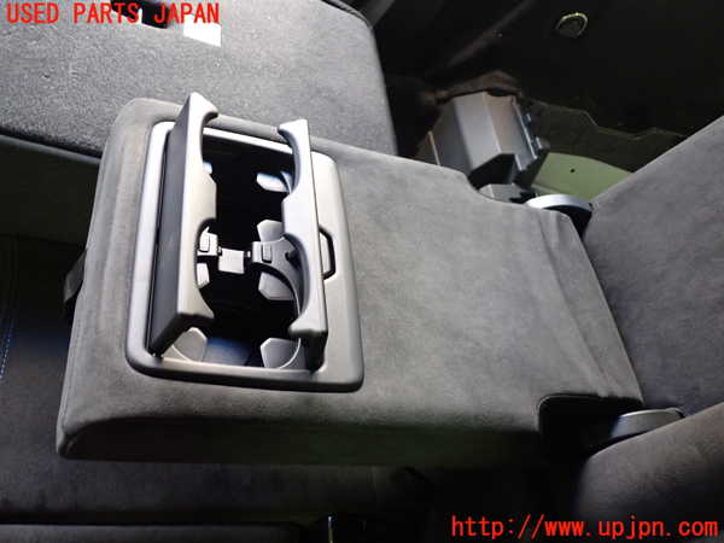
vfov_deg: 46.8
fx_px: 627
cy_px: 272
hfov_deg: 60.0
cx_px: 362
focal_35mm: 30
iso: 500
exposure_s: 1/30
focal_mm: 5.4
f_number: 2.3
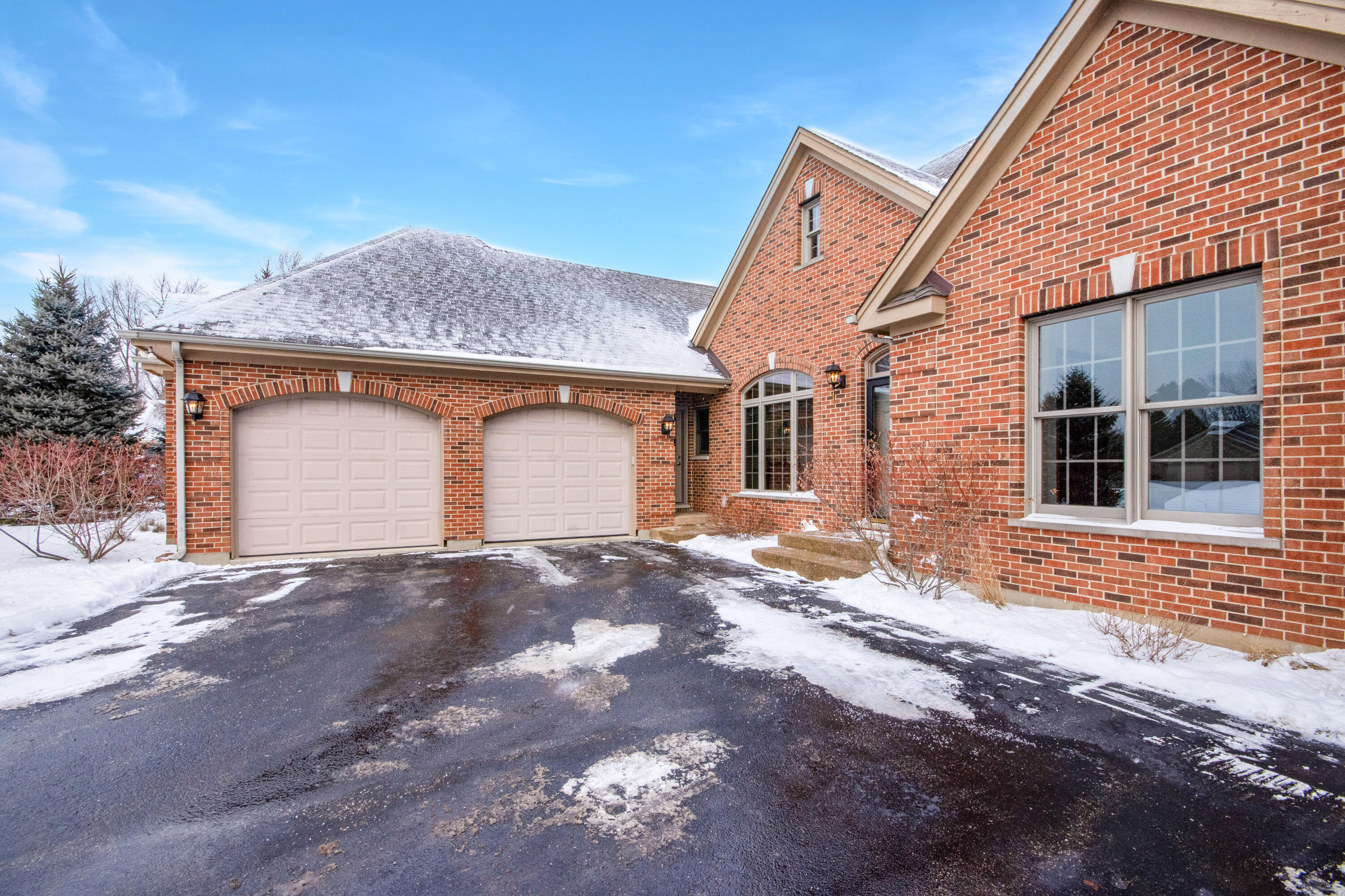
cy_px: 448
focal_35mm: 15
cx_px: 672
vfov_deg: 77.3
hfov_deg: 100.4
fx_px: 560
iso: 800
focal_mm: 10
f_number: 11
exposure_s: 1/320
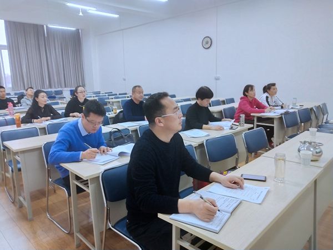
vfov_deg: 46.8
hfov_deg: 60.0
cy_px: 125
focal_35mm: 30
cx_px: 166
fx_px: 289
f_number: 1.8
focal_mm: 3.95
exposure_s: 1/50
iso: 252
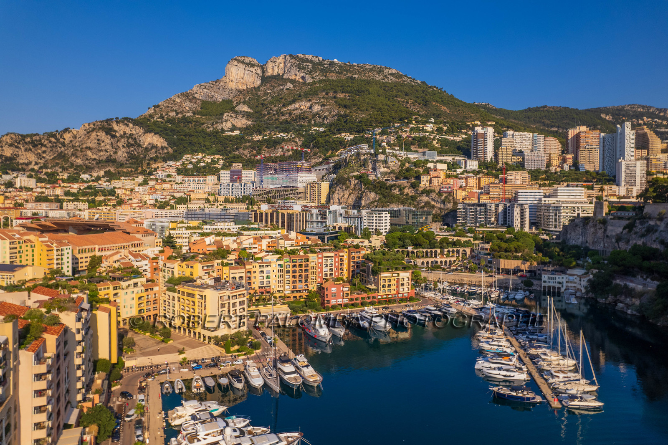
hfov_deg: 78.6
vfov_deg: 57.2
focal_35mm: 22
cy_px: 222
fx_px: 408
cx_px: 334
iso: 100
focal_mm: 8.4
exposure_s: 1/60
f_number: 2.8
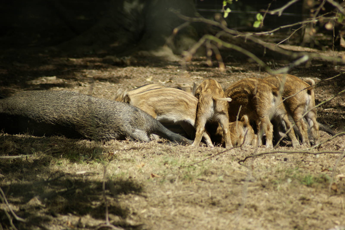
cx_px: 172
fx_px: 4310
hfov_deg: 4.6
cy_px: 115
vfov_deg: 3.1
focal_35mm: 450
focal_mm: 300
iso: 160
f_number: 5.6
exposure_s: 1/500
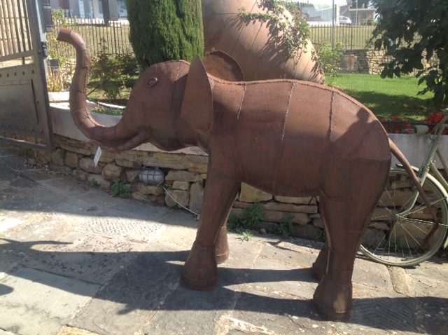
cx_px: 224
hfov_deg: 52.7
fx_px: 452
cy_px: 168
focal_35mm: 35
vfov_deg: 40.6
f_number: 2.4
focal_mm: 4.28
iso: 50
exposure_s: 1/737
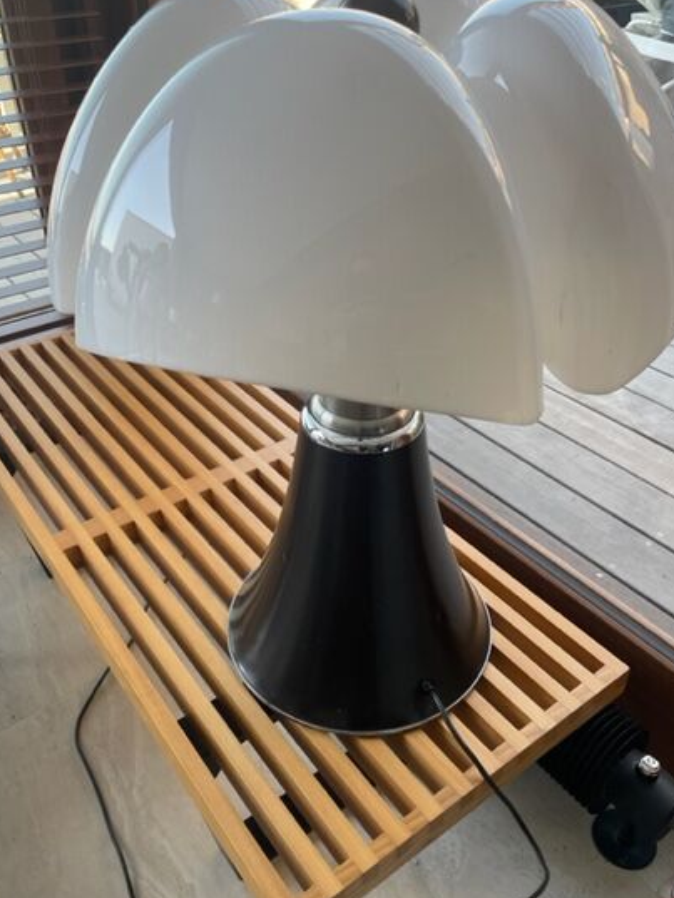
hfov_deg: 45.5
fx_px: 804
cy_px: 436
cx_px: 336
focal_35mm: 31
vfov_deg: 58.3
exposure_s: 1/163
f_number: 1.6
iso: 32
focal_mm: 4.2
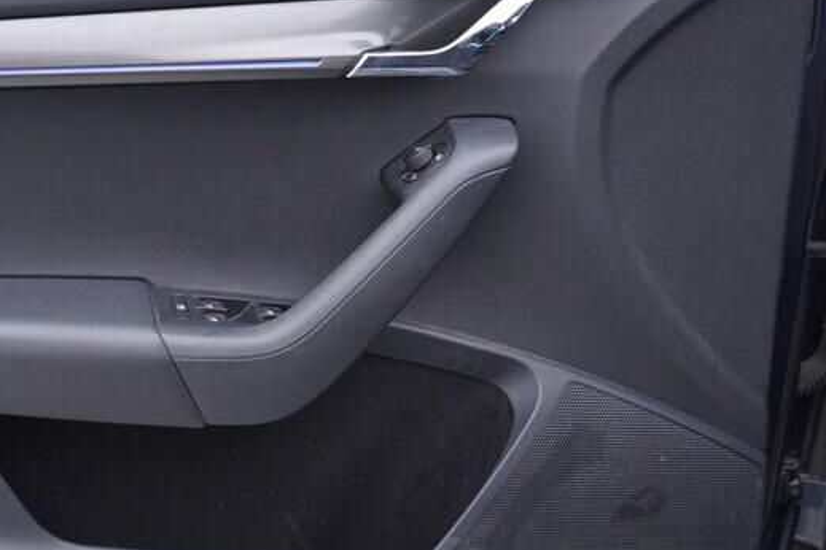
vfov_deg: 19.2
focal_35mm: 71
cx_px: 100
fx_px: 1629
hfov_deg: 27.5
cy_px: 292
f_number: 3.2
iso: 125
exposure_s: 1/50
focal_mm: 24
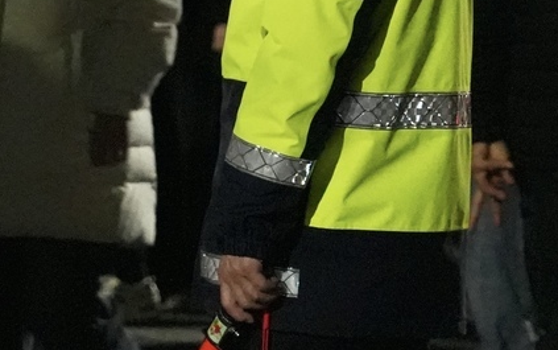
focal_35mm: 273
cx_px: 327
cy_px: -151
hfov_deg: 7.7
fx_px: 4154
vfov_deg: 4.8
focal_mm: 54
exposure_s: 1/114
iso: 12800
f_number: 2.8
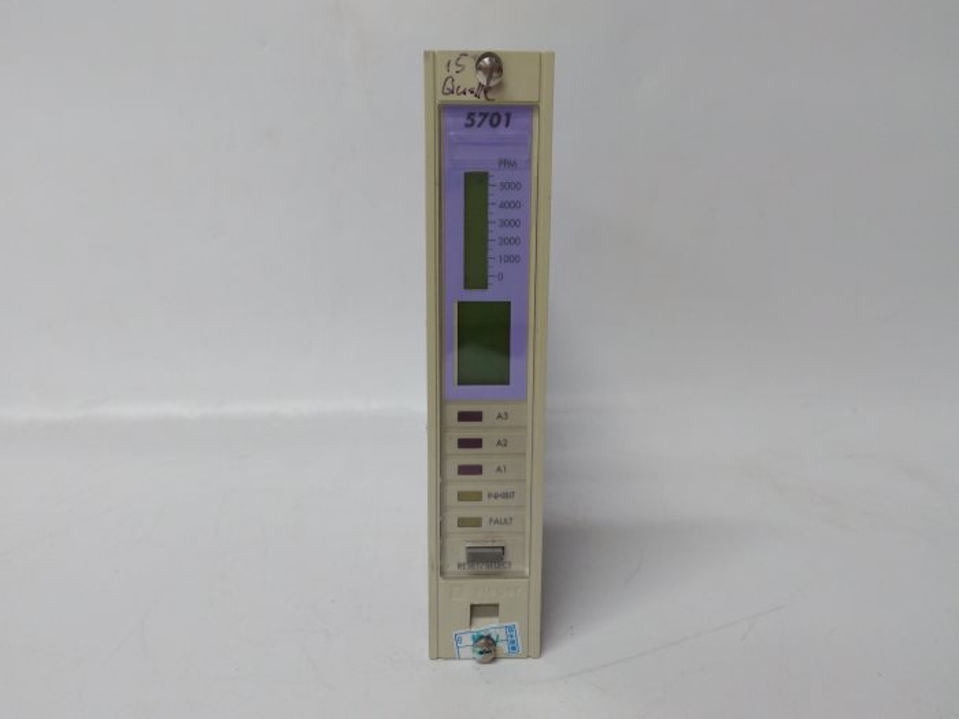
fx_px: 748
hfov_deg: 65.3
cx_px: 480
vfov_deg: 51.4
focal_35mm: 27
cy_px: 360
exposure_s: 1/33
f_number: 2
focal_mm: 3.79
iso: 139
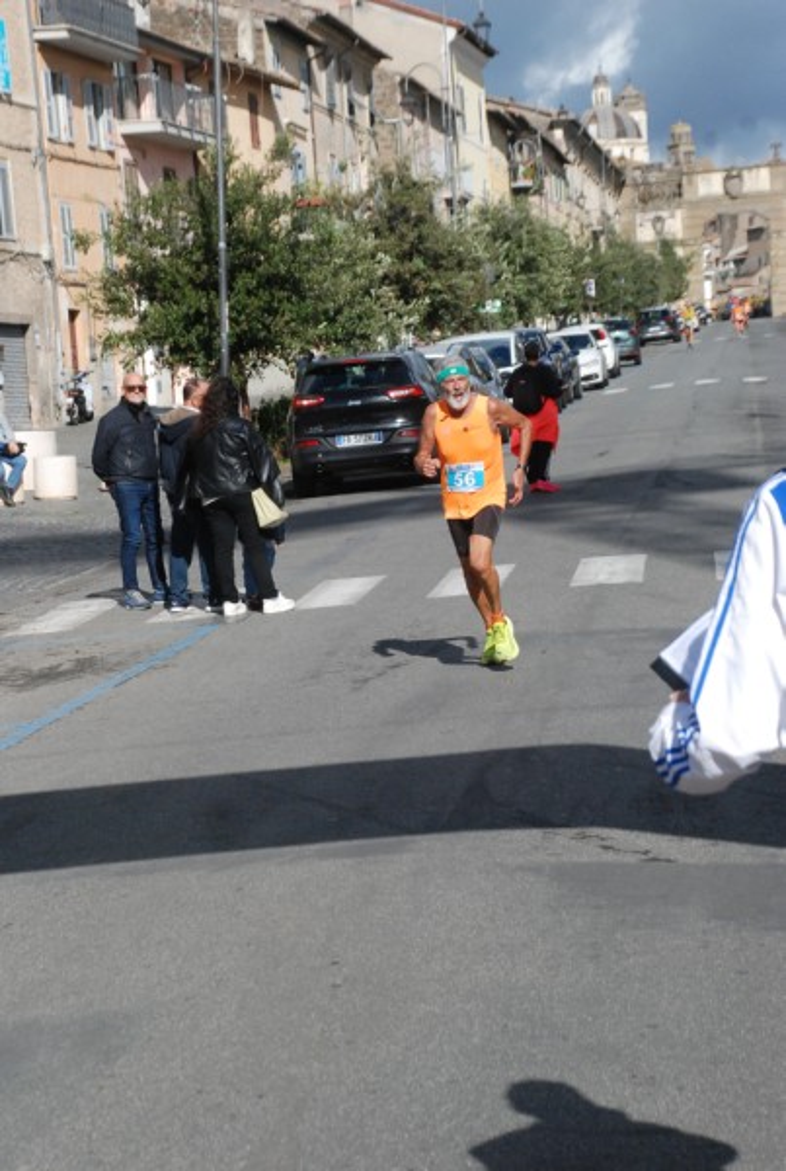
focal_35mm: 99
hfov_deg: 13.9
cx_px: 393
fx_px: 3225
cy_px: 586
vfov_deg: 20.6
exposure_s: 1/2000
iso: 1000
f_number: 8
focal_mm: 66
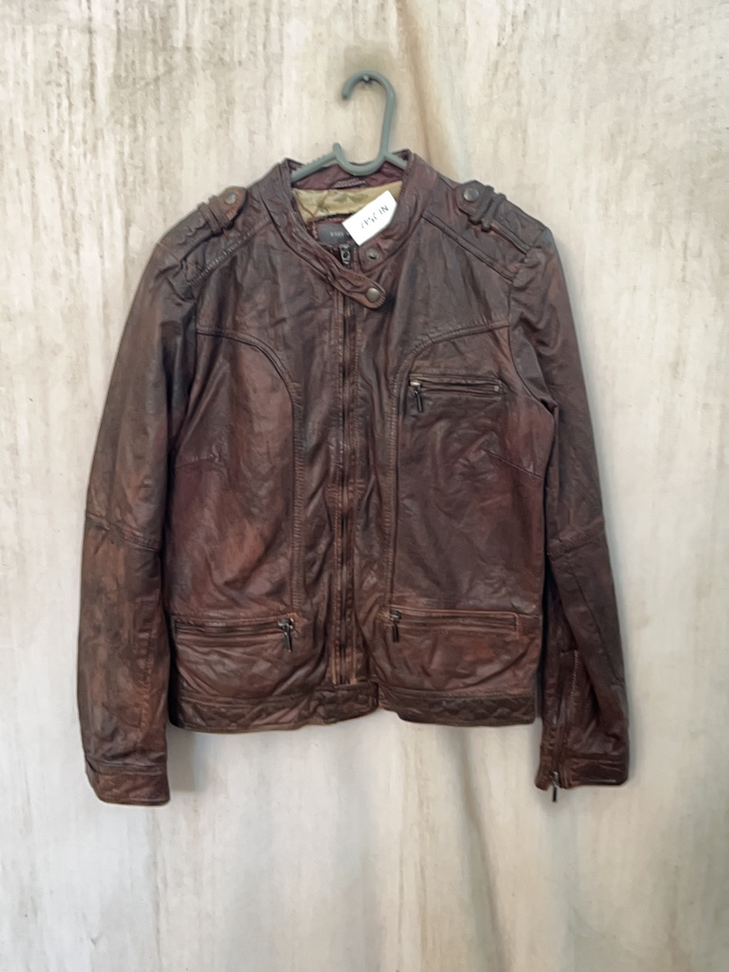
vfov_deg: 65.3
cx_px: 364
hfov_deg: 51.4
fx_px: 758
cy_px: 486
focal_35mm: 27
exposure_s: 1/60
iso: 200
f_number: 1.6
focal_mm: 5.1
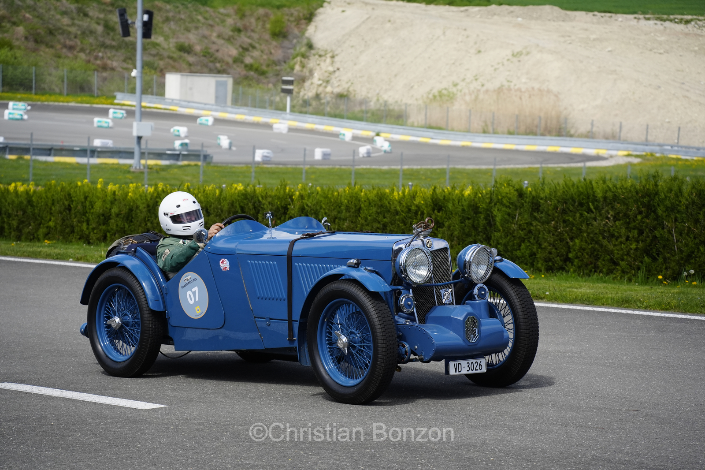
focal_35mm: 117
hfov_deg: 17.5
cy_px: 235
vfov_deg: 11.7
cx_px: 352
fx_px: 2295
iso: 1000
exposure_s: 1/4000
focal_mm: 117.2
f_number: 6.3
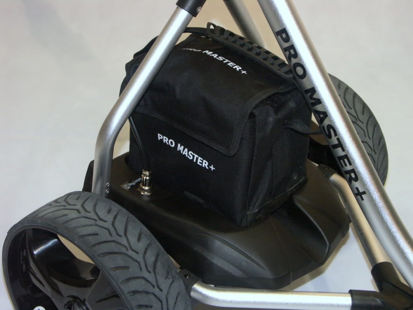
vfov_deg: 21.6
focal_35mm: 68
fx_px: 811
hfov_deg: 28.6
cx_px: 206
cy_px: 155
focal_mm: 17.5
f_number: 3.2
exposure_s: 1/60
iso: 200
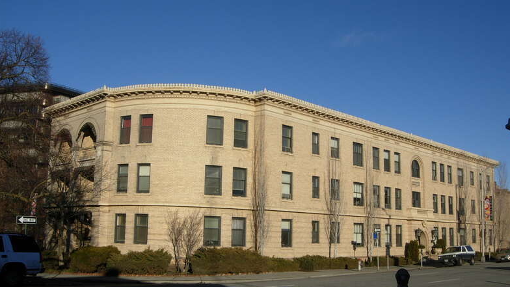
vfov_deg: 29.7
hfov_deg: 50.5
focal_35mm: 40
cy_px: 138
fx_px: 541
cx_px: 256
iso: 50
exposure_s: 1/456
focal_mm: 7.5
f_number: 6.8
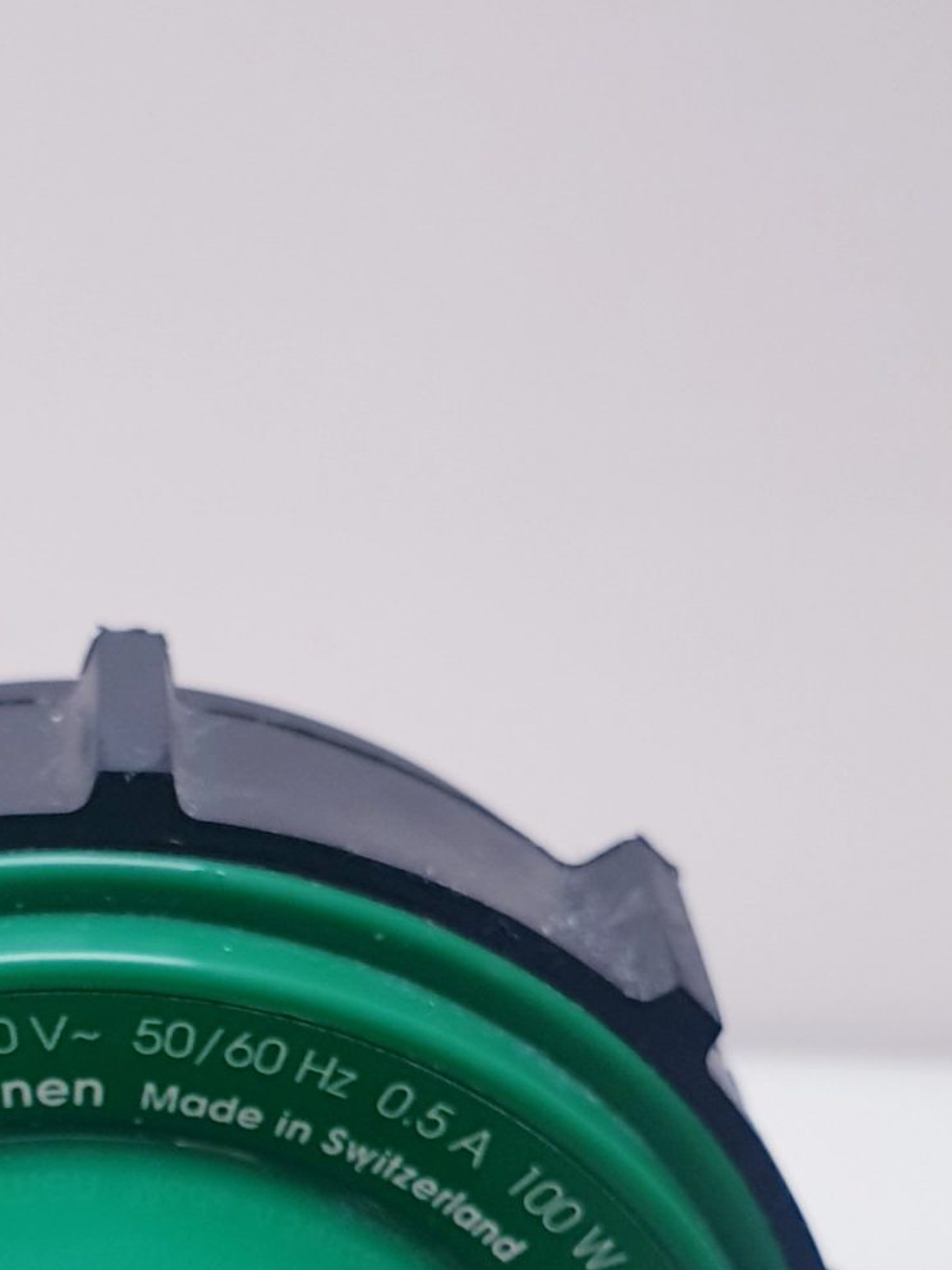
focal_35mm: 68
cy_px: 1336
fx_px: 2494
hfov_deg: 21.1
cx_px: 79
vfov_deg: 26.7
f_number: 2.4
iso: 100
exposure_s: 1/50
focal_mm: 4.3
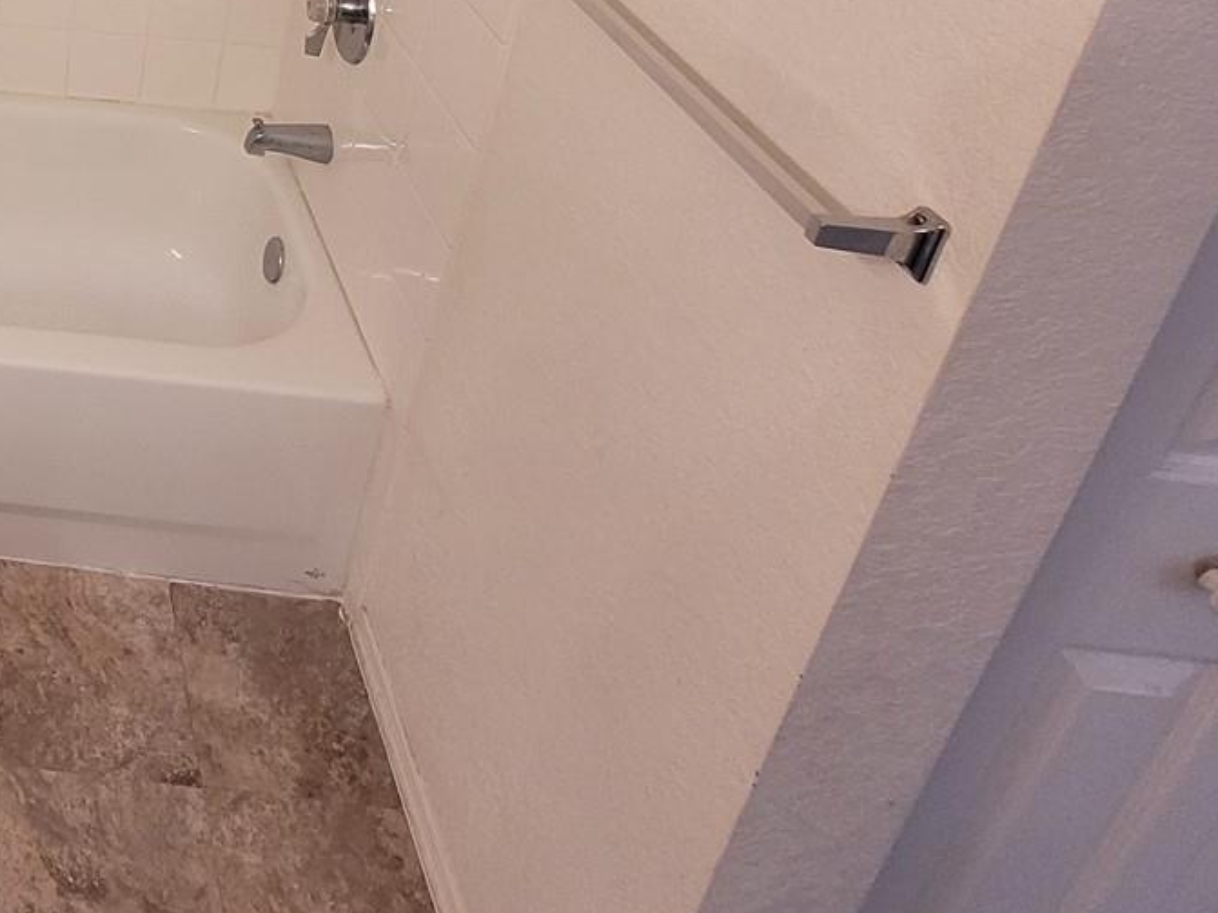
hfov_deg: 44.3
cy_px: -158
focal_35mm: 31
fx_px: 1091
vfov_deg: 36.2
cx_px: -127
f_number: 2.2
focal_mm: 1.74
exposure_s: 1/60
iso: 200
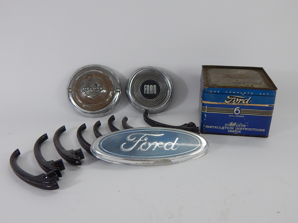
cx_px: 149
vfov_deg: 41.8
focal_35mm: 34
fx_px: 293
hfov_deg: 54.0
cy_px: 112
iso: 400
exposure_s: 1/200
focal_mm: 6.1
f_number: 3.3
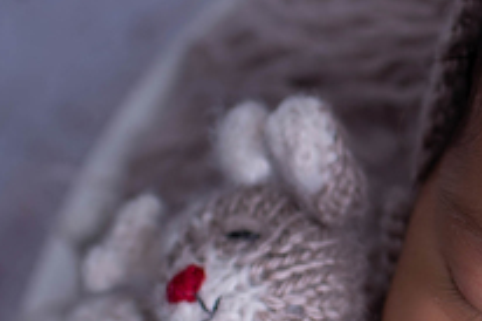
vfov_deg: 6.7
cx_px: 580
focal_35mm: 204
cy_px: 191
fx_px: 2729
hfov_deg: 9.9
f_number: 2.8
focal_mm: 35
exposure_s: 1/200
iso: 50
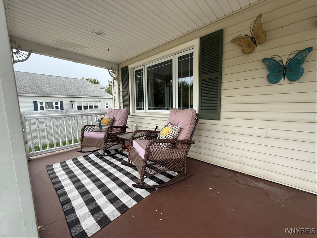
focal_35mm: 14
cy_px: 119
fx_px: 128
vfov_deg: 85.7
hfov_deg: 102.1
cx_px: 158
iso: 64
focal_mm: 2.22
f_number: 2.2
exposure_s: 1/144
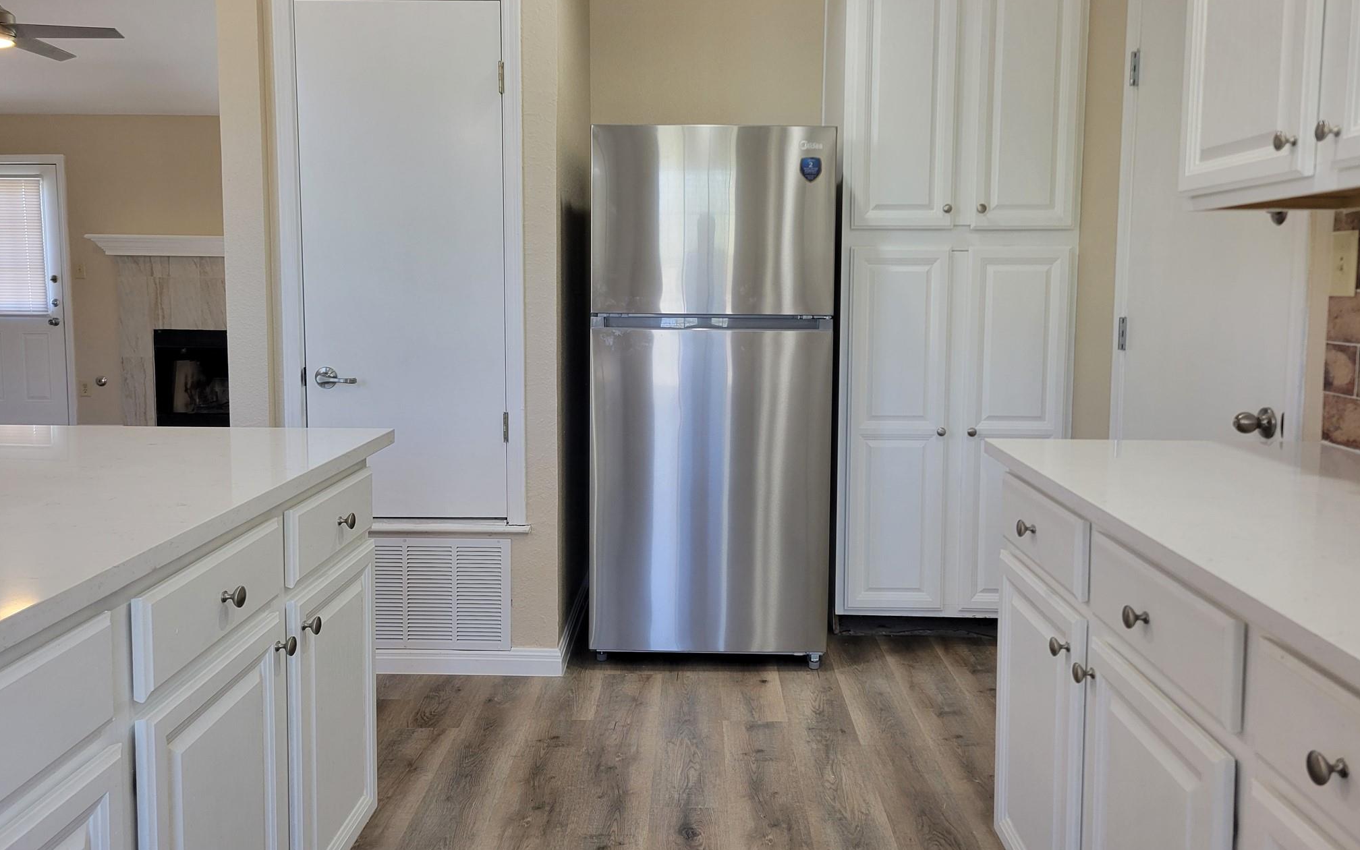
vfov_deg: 44.4
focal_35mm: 28
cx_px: 675
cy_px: 361
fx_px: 1038
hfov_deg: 66.5
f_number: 1.8
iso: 100
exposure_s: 1/120
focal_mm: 5.4
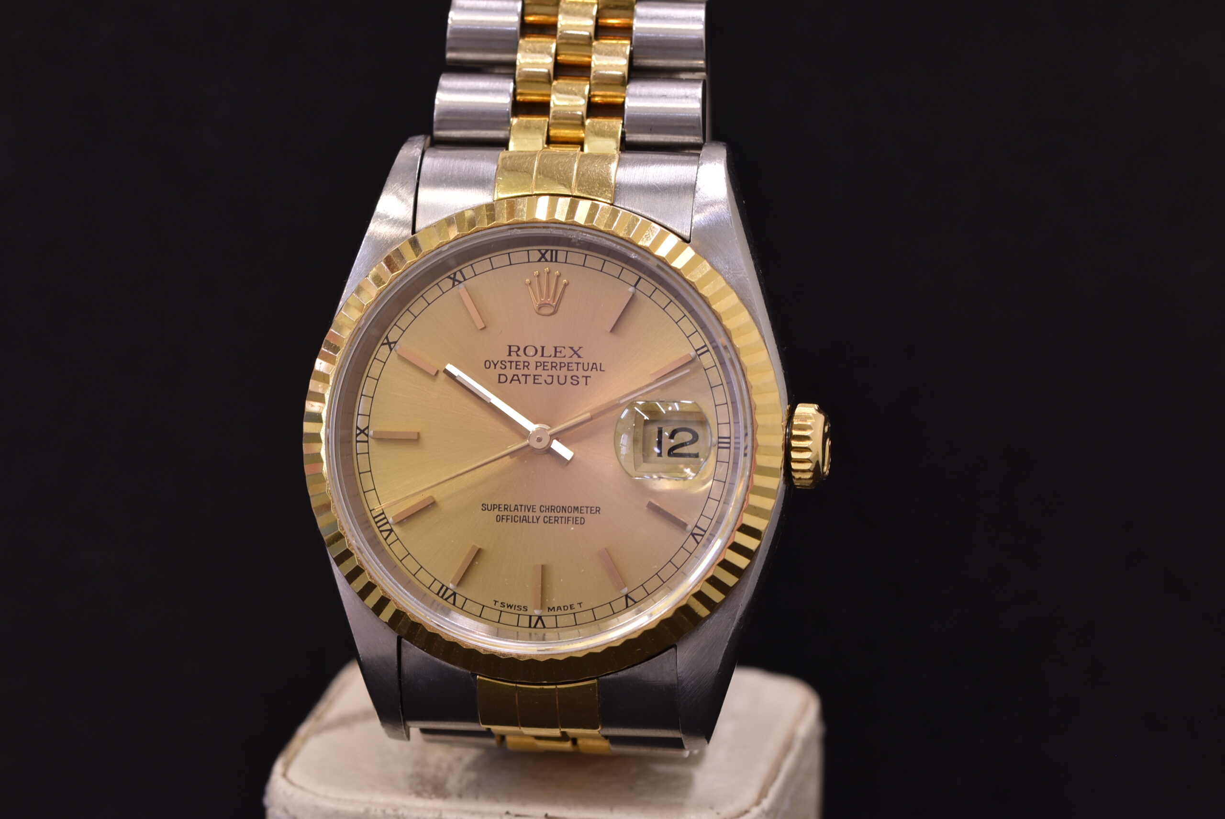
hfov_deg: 15.2
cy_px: 410
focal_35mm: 135
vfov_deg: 10.2
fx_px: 4597
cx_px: 612
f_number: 11
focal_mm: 90
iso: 100
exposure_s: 1/5
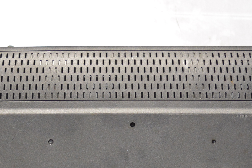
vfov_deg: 13.1
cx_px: 79
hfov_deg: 20.7
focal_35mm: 98
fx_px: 686
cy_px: 266
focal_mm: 20
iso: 1250
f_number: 3.8
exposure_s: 1/30
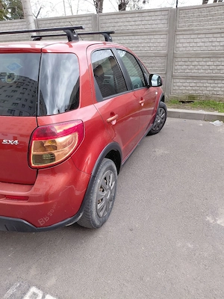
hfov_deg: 54.9
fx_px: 216
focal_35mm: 25
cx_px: 112
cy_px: 150
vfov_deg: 69.4
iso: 50
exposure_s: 1/278
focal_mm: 4.69
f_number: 1.8
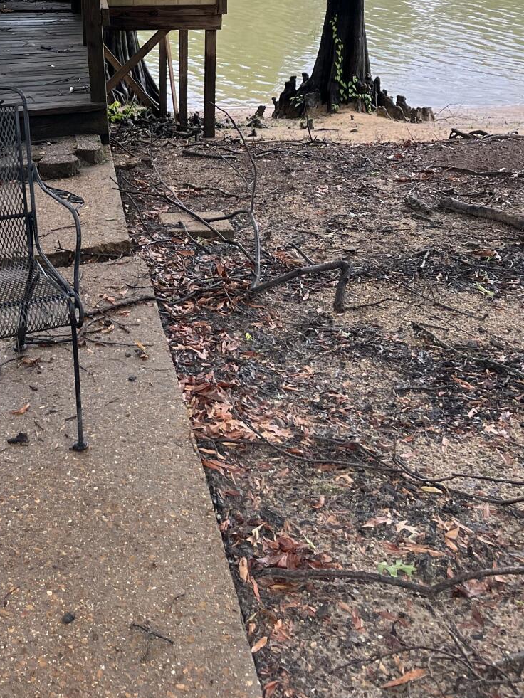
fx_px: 1069
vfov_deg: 33.4
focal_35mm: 53
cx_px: 90
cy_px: 15
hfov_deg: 26.9
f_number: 1.6
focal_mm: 5.1
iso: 80
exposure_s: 1/121
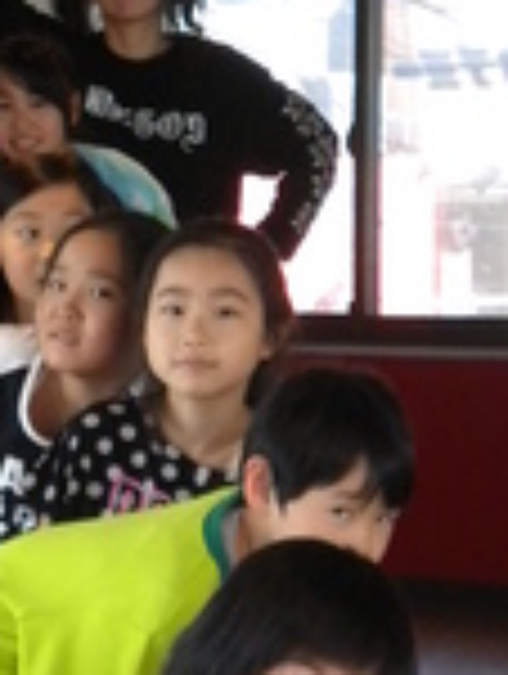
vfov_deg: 10.9
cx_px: 18
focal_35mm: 181
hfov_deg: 8.2
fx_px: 3532
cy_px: 441
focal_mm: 12.3
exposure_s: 1/71.8
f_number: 4.6
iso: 400
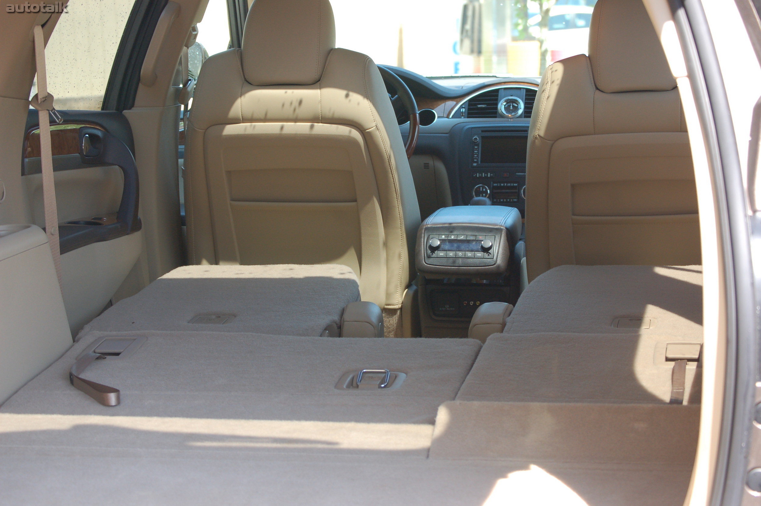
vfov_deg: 16.5
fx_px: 1742
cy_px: 253
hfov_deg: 24.6
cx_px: 380
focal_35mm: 82
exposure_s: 1/125
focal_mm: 55
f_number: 5.6
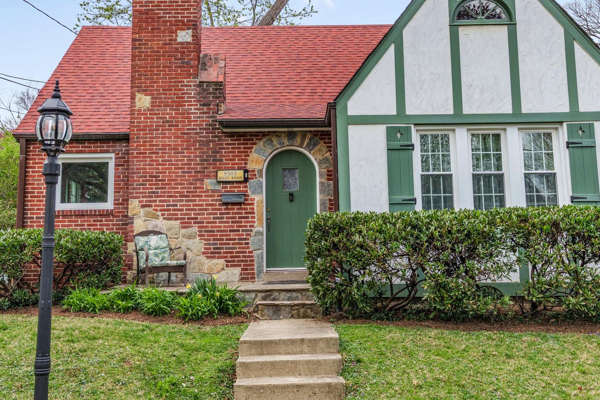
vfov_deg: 30.6
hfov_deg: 44.8
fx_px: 728
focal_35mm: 44
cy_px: 154
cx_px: 290
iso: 200
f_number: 7.1
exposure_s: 1/400
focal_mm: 30.5
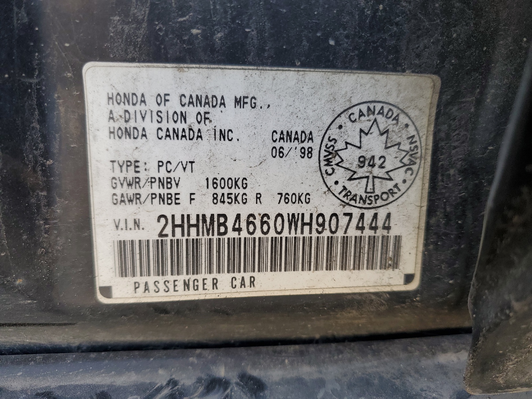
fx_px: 400
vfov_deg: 53.1
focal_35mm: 26
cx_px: 266
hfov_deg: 67.3
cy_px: 200
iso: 50
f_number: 1.5
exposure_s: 1/256
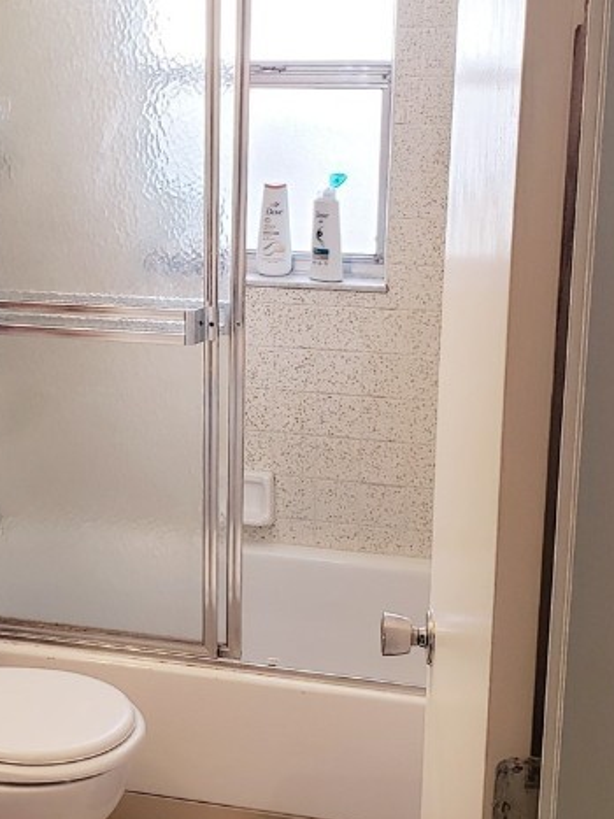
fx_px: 1349
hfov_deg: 25.4
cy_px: 291
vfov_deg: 33.6
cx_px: 156
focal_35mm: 57
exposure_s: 1/60
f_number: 2.4
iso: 80
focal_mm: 4.3
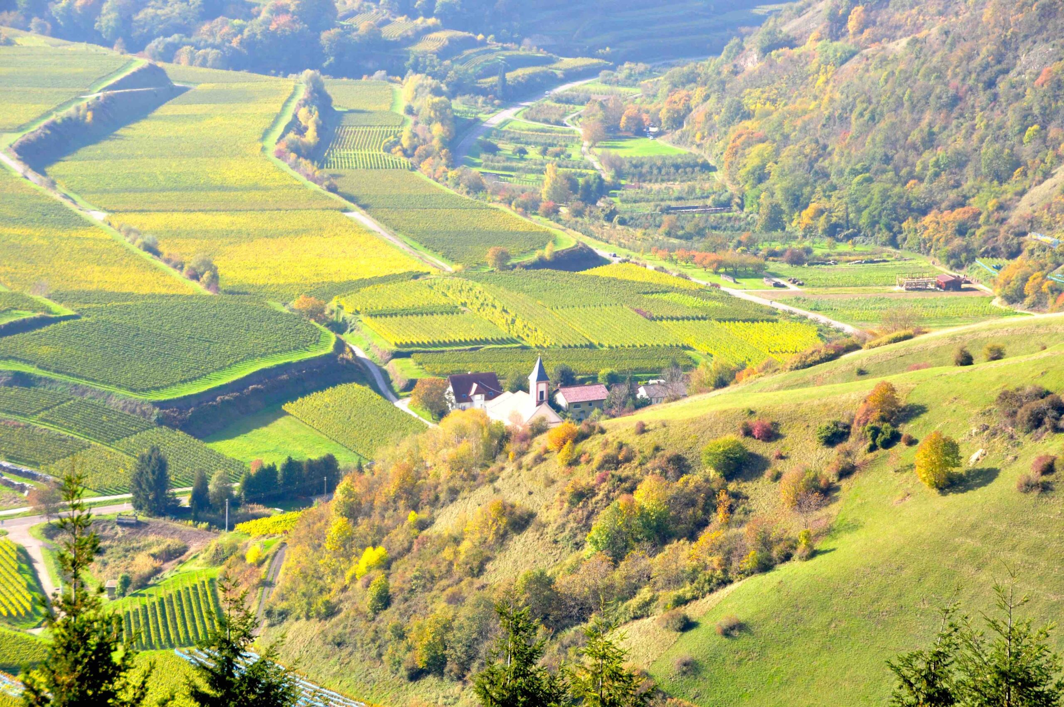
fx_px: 3542
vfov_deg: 11.4
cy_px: 354
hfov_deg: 17.1
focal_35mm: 120
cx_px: 532
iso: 200
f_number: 9
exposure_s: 1/160
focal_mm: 80
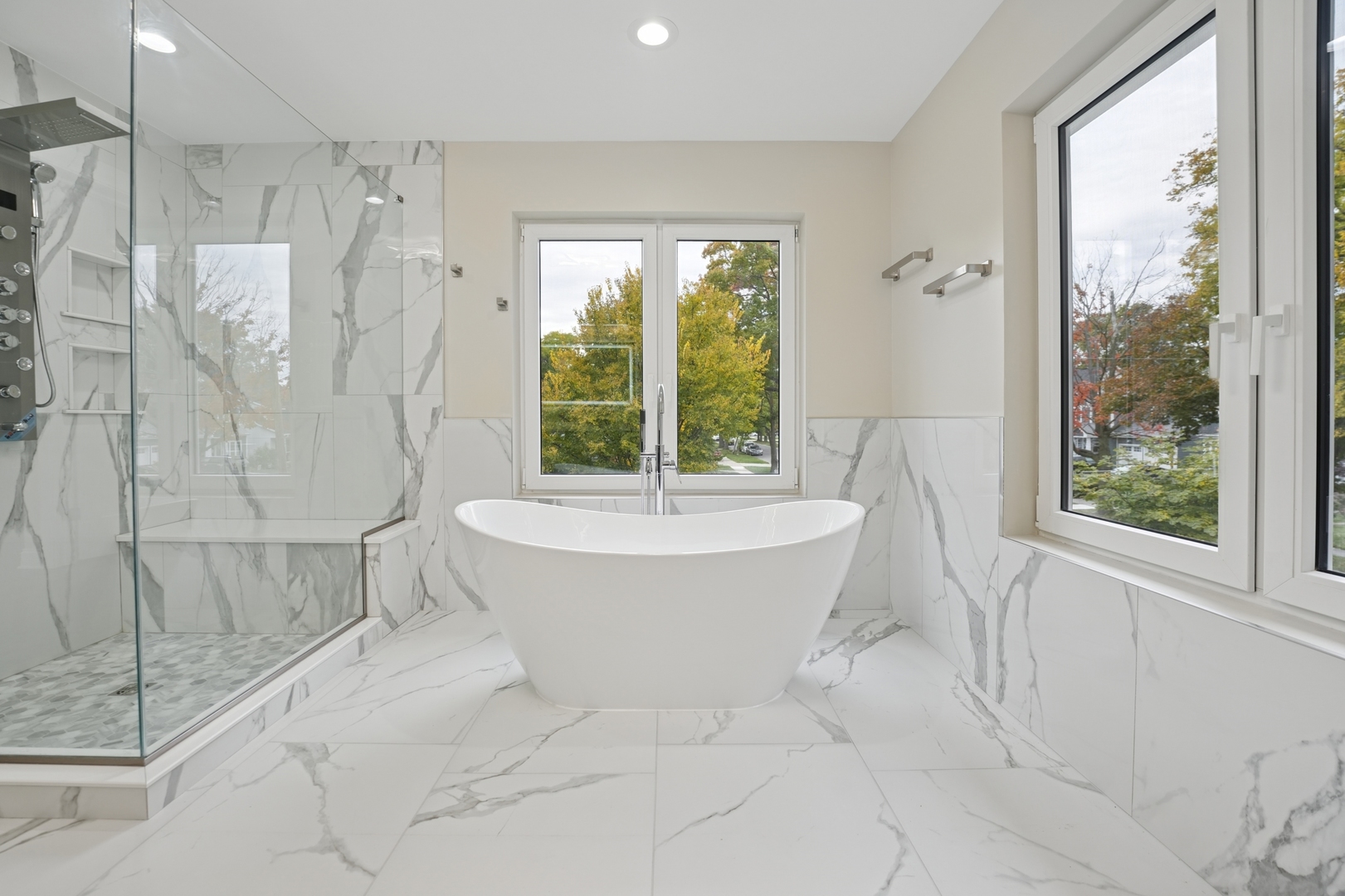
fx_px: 523
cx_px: 672
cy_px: 448
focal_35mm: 14
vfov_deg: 81.2
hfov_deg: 104.3
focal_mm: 14
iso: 400
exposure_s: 1/125
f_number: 5.6
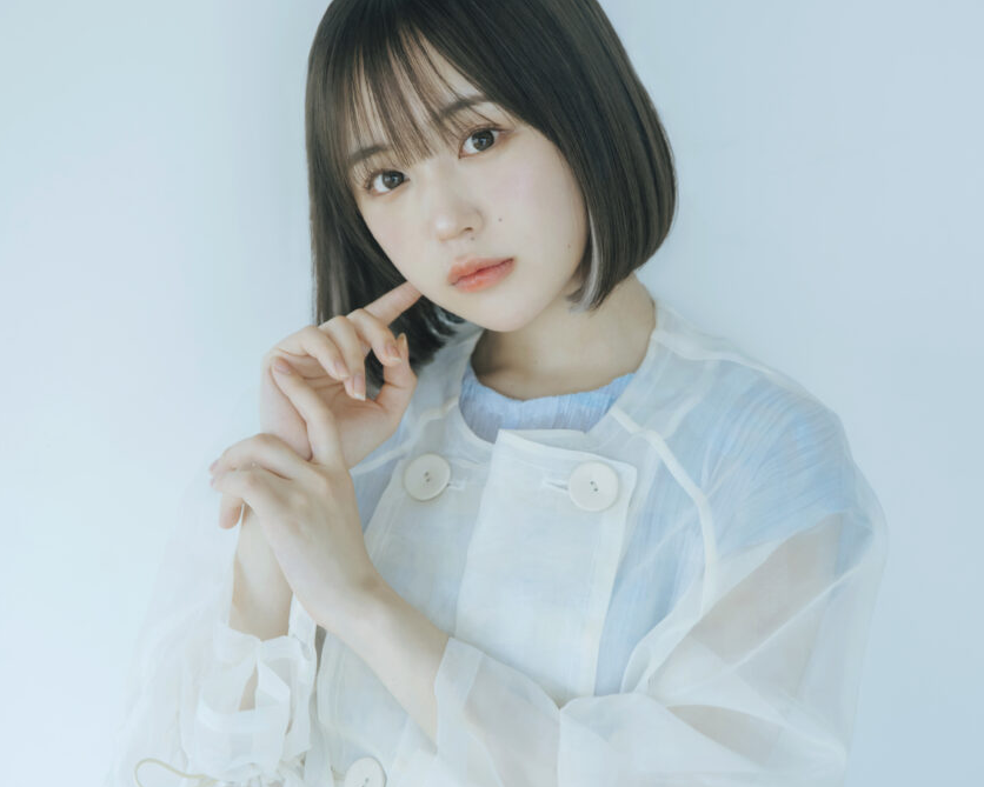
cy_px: 345
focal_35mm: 88
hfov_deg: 21.7
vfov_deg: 17.5
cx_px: 497
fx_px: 2563
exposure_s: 1/125
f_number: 2.8
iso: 800
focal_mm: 67
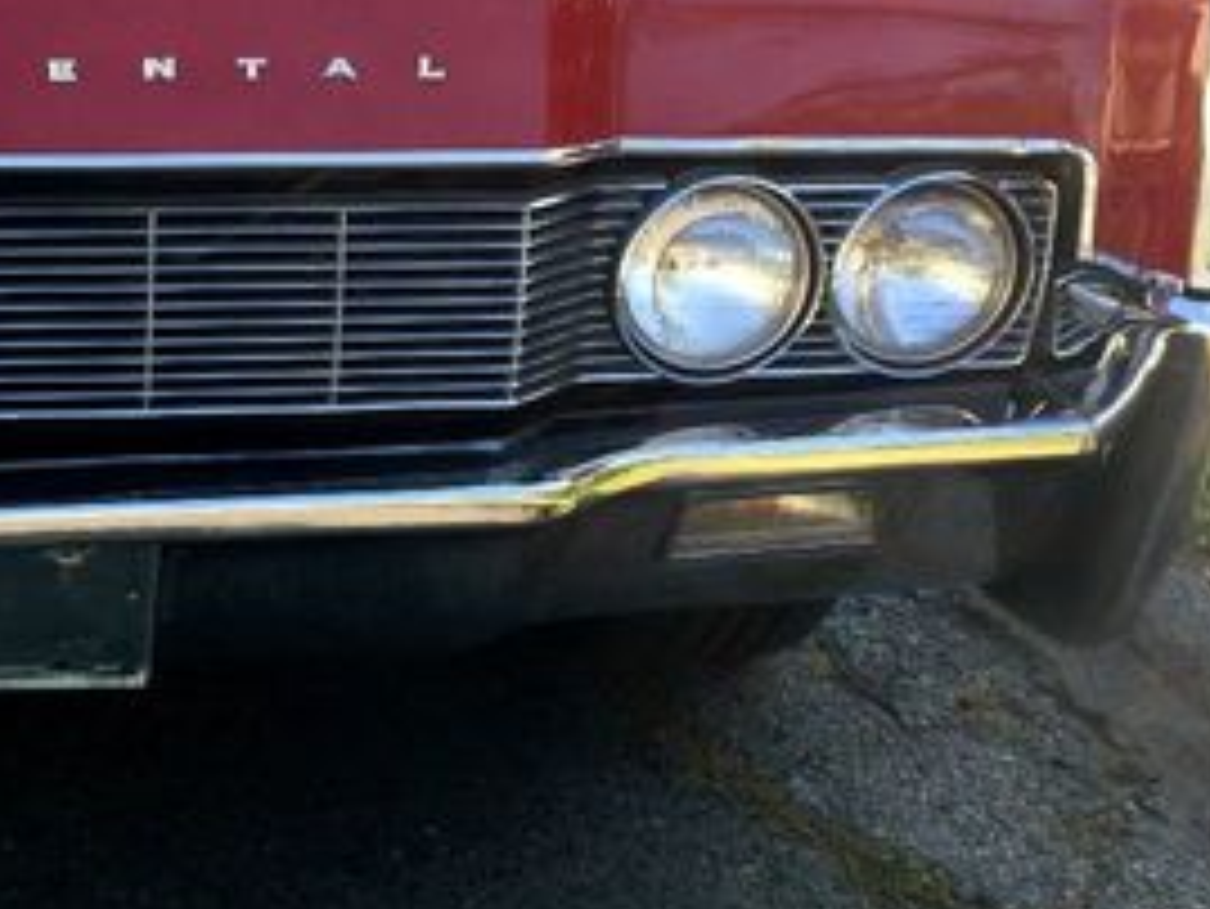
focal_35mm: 69
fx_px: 2413
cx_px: -54
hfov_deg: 26.4
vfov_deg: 21.3
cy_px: 310
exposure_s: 1/449
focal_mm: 4.15
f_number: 2.2
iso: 32
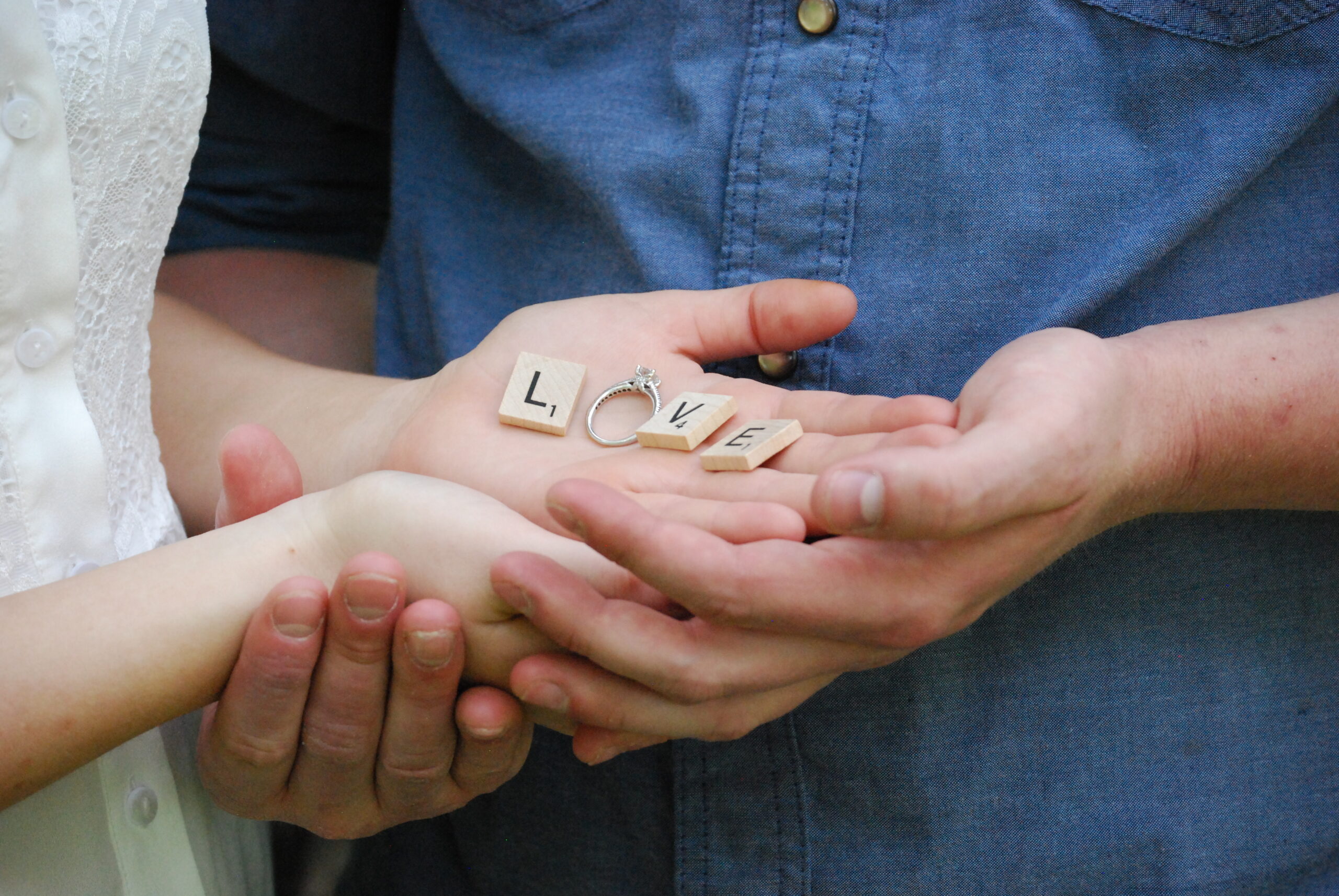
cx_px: 670
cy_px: 448
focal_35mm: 128
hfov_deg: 16.1
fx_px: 4748
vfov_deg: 10.8
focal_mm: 85
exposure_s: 1/640
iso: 1600
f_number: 7.1
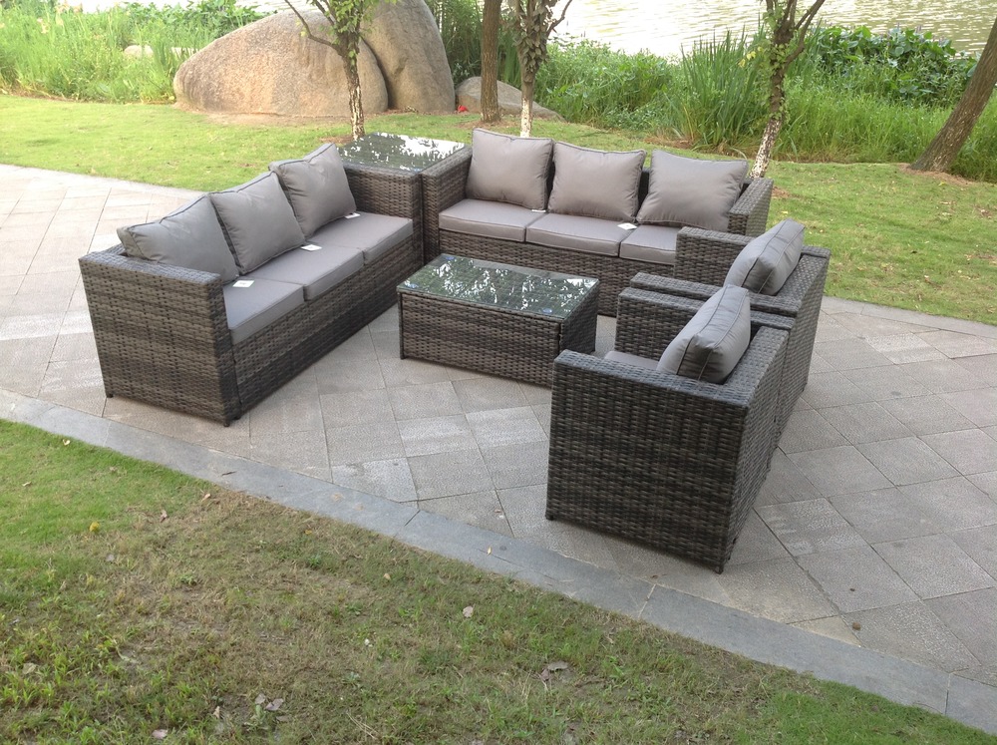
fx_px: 1007
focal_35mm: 35
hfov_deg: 52.7
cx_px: 498
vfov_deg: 40.6
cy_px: 372
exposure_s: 1/60
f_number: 2.4
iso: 50
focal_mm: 4.28
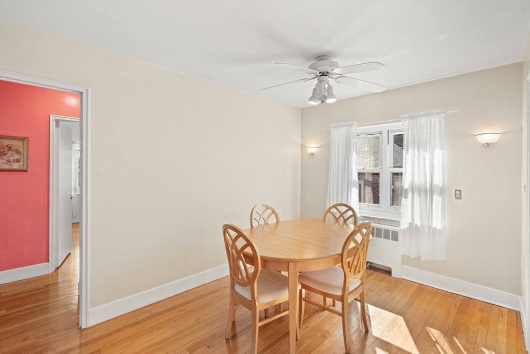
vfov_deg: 73.8
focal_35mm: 16
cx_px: 265
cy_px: 177
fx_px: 236
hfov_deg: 96.7
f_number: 8
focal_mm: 16
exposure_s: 1/6
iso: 400
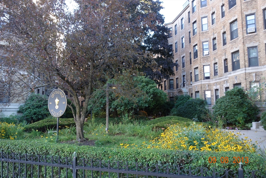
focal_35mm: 28
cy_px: 89
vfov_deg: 46.4
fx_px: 207
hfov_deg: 65.5
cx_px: 133
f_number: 3.5
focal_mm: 10.4
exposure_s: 1/30
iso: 160
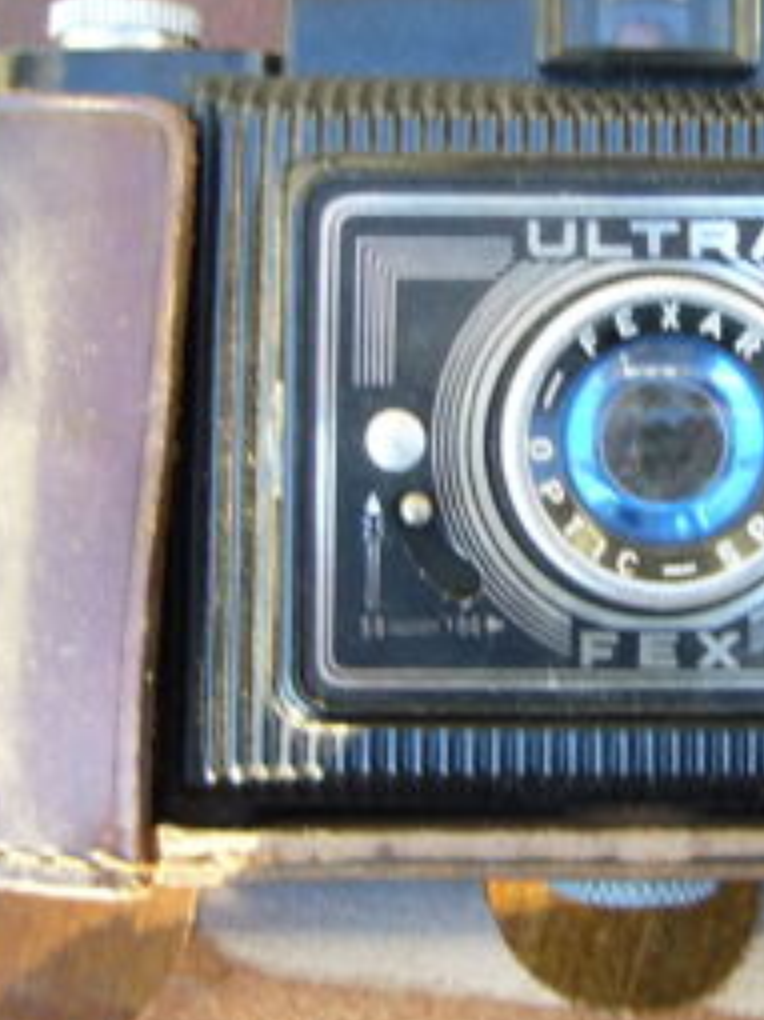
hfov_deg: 21.9
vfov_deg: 29.2
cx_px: 644
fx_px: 1944
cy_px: 328
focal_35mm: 66
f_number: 2.8
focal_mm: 5.8
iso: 80
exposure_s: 1/25
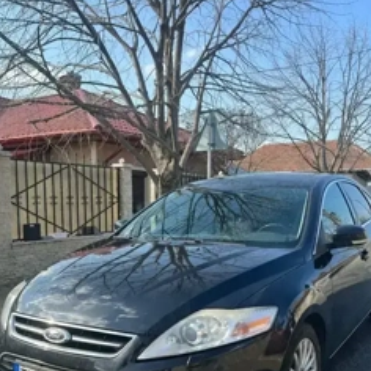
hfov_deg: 42.8
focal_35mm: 39
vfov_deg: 42.5
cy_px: 234
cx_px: 171
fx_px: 473
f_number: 1.6
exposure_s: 1/1186
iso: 50
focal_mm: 5.1
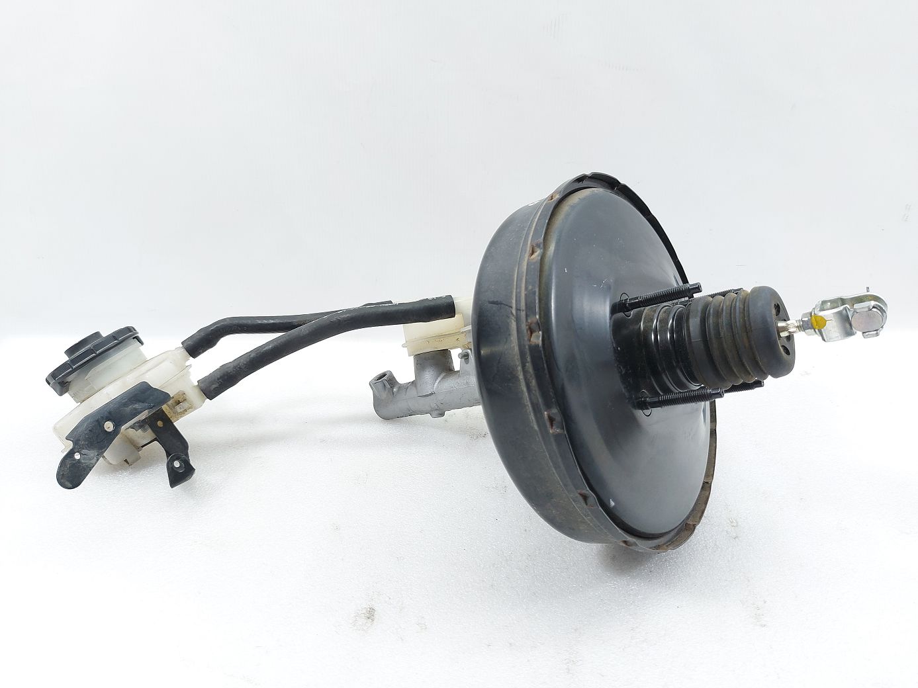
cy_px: 344
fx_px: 636
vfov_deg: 56.8
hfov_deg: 71.6
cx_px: 459
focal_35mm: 24
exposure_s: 1/50
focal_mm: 5.23
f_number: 1.8
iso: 80
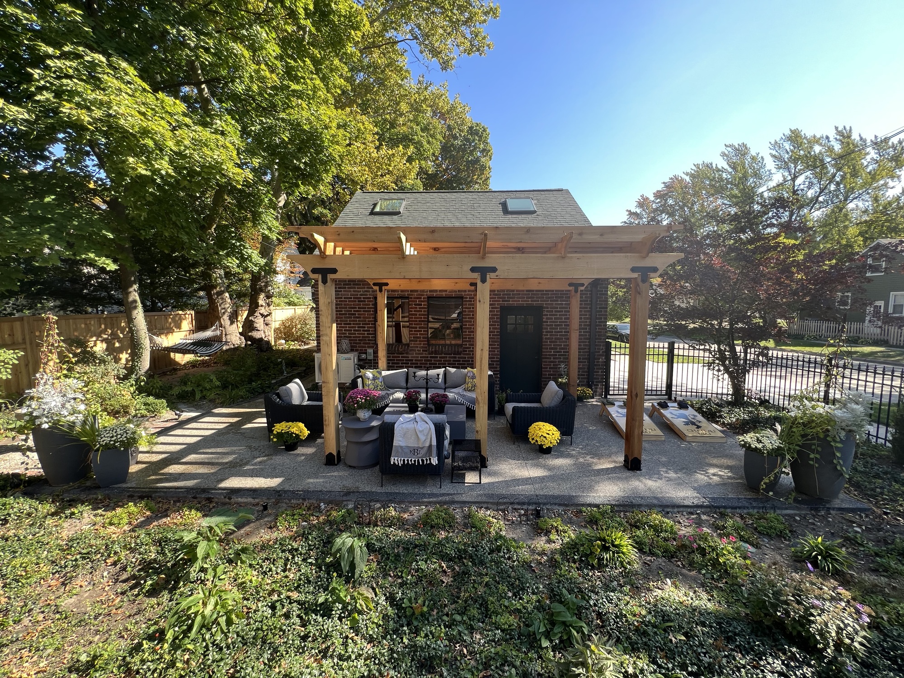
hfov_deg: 106.2
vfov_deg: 89.9
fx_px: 339
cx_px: 452
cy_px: 339
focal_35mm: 13
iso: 32
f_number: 1.8
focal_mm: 1.57
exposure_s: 1/195
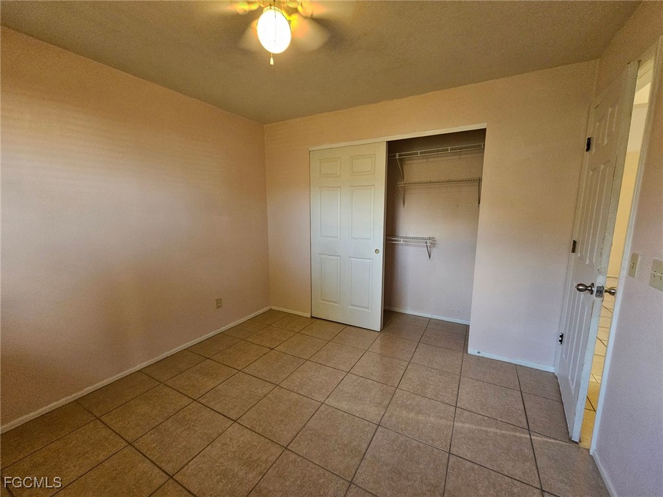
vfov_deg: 89.9
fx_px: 249
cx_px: 332
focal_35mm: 13
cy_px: 248
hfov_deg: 106.2
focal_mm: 2.2
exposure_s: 1/100
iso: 500
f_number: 2.2
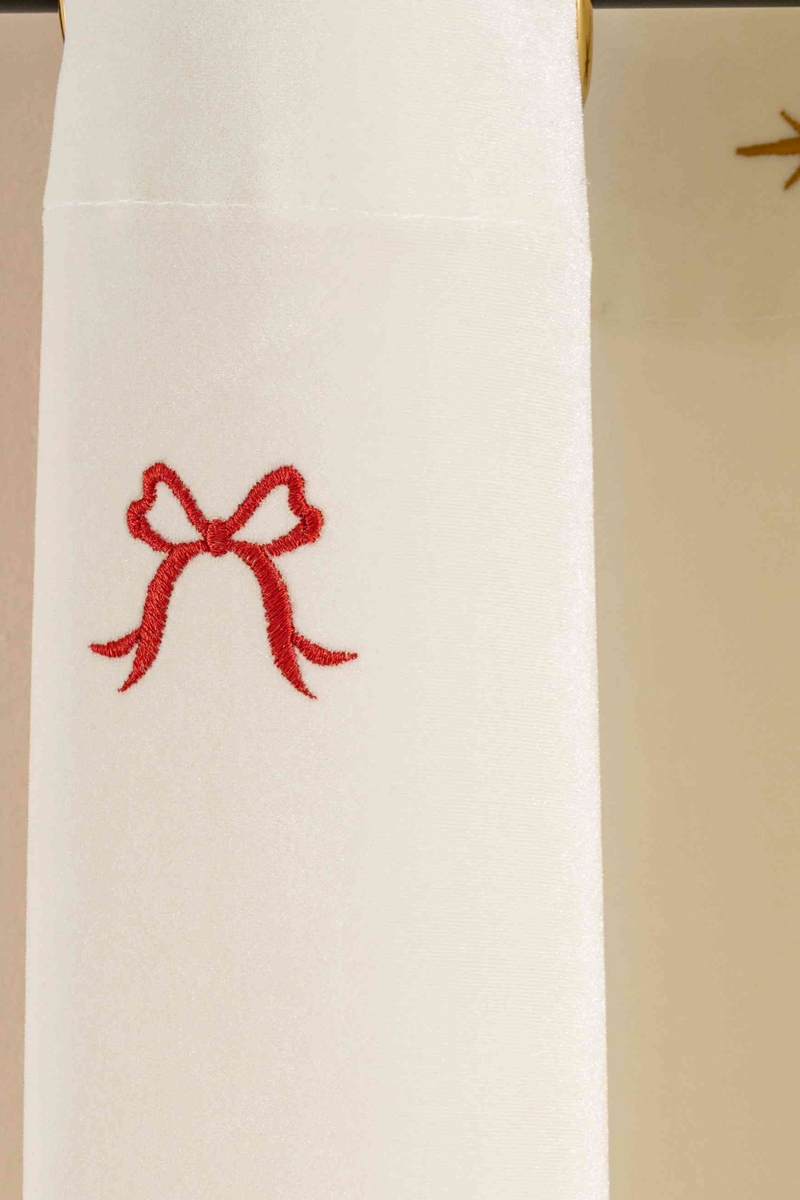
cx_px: 1245
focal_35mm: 181
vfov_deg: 11.1
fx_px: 6033
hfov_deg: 7.4
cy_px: 1540
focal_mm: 50
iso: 100
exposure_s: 1/160
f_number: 6.3
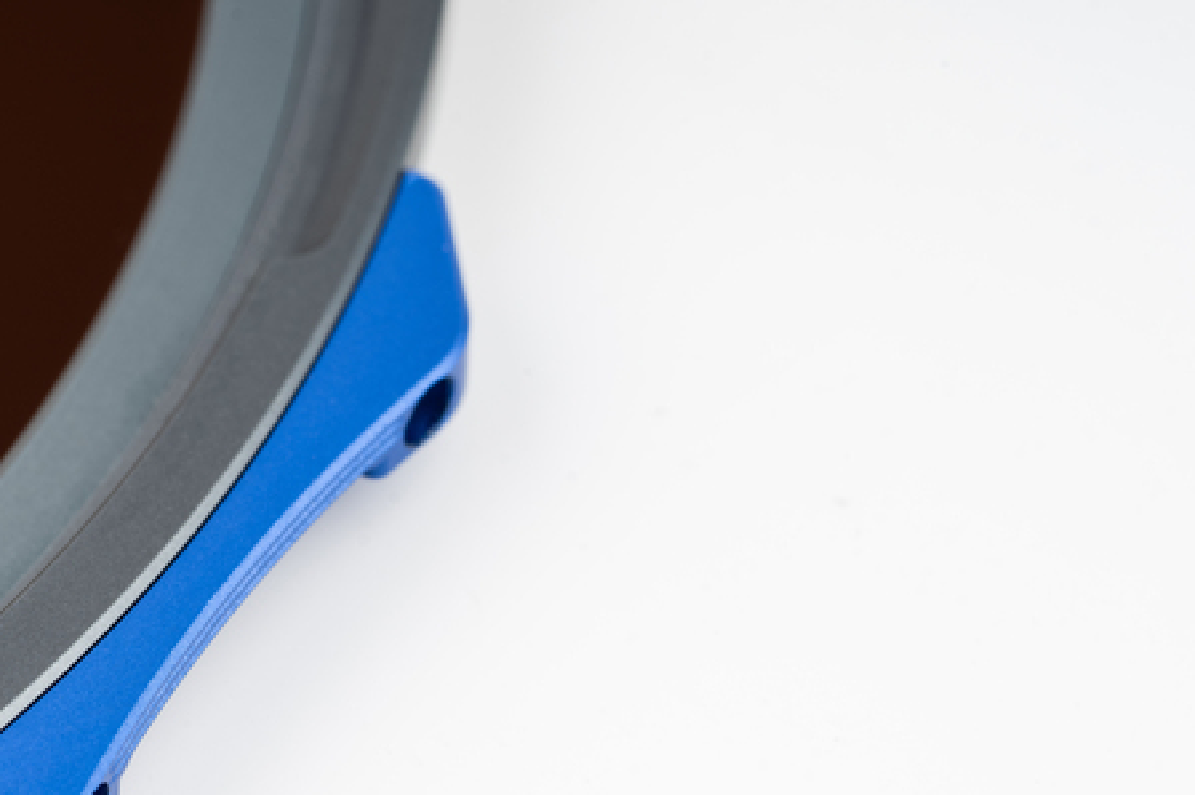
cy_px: 542
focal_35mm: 181
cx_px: 37
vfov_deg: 7.6
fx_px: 6004
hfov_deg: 11.3
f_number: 11
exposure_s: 1/200
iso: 100
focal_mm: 90
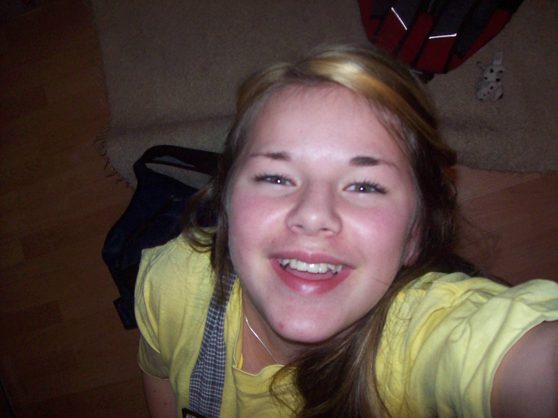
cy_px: 209
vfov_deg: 39.6
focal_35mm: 36
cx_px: 279
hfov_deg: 51.4
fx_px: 580
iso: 200
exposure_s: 1/64
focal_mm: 6
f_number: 2.7
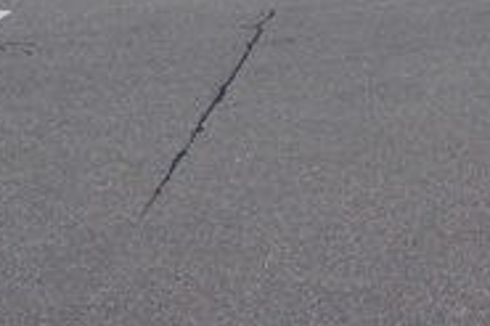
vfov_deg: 8.2
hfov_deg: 13.2
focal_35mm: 156
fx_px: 2121
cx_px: 278
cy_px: -390
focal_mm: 16
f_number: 8
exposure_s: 1/800
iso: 200
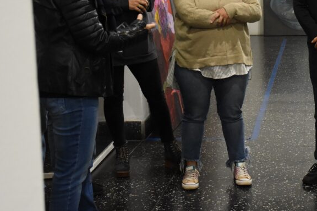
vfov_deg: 15.3
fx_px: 784
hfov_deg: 22.4
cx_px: 275
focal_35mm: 89
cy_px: 53
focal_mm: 30
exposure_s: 1/100
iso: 3600
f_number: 5.6
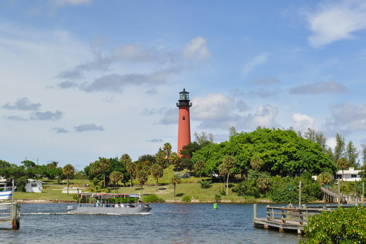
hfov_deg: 29.4
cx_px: 184
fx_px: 696
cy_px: 121
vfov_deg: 19.9
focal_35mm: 69
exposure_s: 1/400
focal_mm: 45
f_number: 10
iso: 200
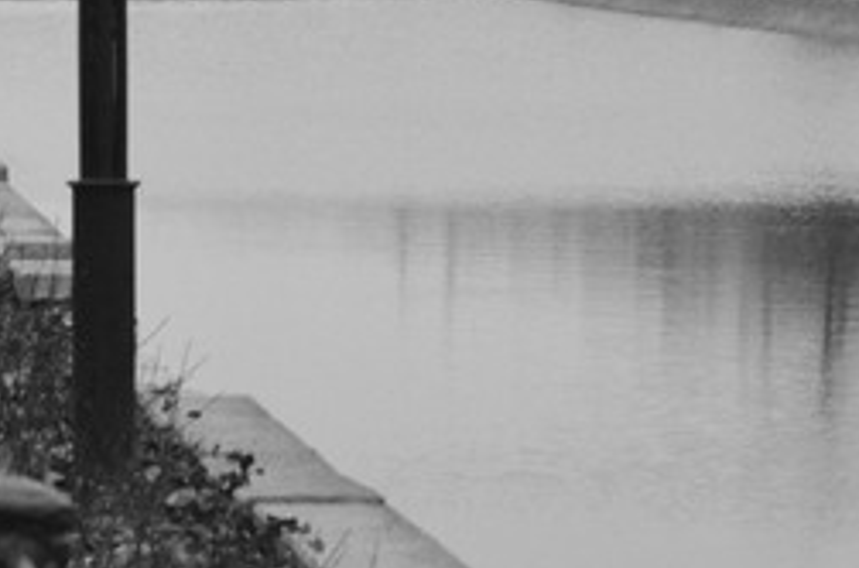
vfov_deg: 4.1
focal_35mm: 334
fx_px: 7950
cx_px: 421
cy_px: -101
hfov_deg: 6.2
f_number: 4.5
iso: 4000
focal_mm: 70
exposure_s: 1/6400
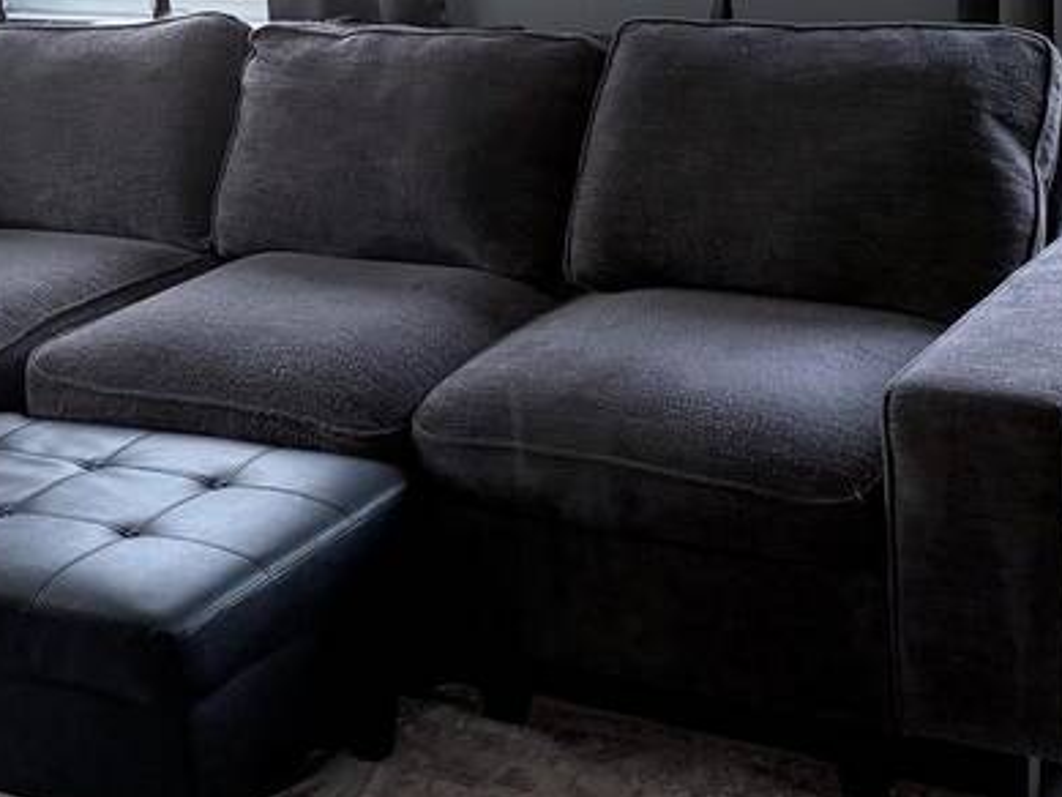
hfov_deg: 26.2
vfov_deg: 19.7
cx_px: 379
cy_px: 177
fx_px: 2271
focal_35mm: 74
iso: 160
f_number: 1.78
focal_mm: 6.76
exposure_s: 1/214
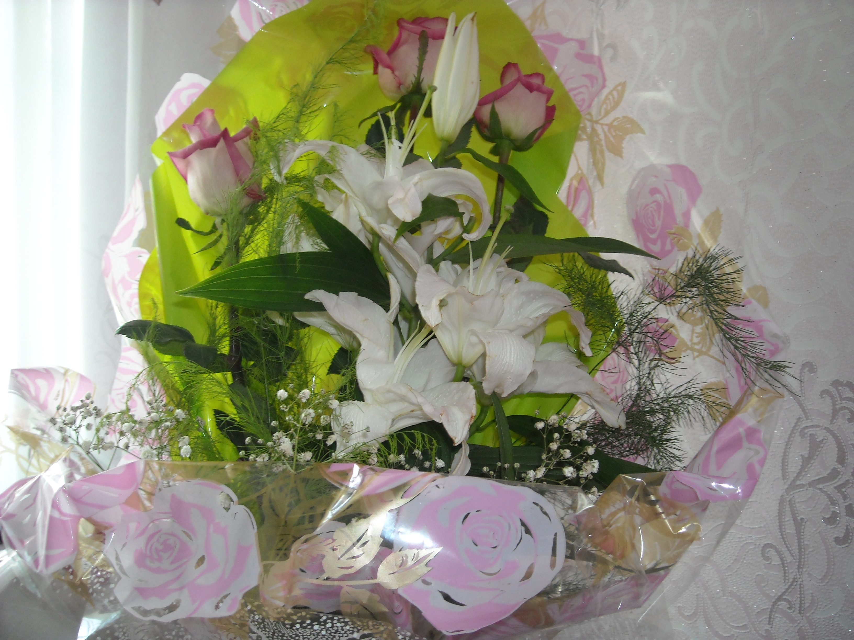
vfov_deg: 40.7
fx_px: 863
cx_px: 427
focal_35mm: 35
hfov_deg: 52.6
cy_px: 320
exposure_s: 1/33
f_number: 2.8
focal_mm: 5.7
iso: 200
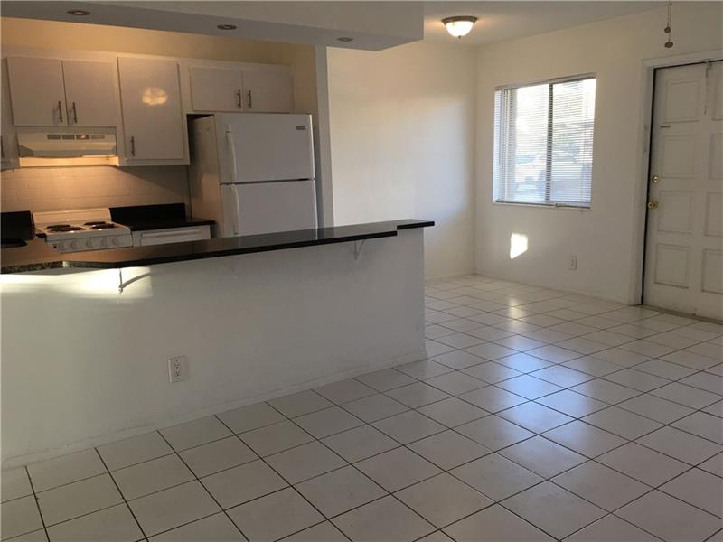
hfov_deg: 61.7
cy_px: 271
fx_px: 606
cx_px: 362
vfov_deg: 48.2
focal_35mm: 29
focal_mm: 4.15
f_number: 2.2
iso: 25
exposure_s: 1/30
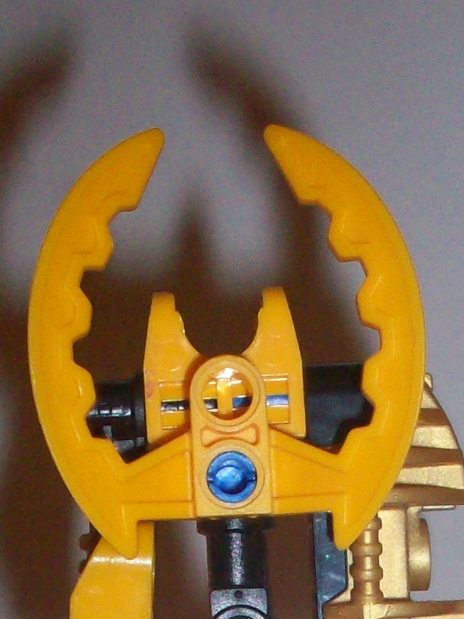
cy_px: 877
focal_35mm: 113
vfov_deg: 16.2
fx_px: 2021
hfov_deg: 13.0
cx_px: 380
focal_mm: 6.2
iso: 160
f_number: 2.8
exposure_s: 1/64
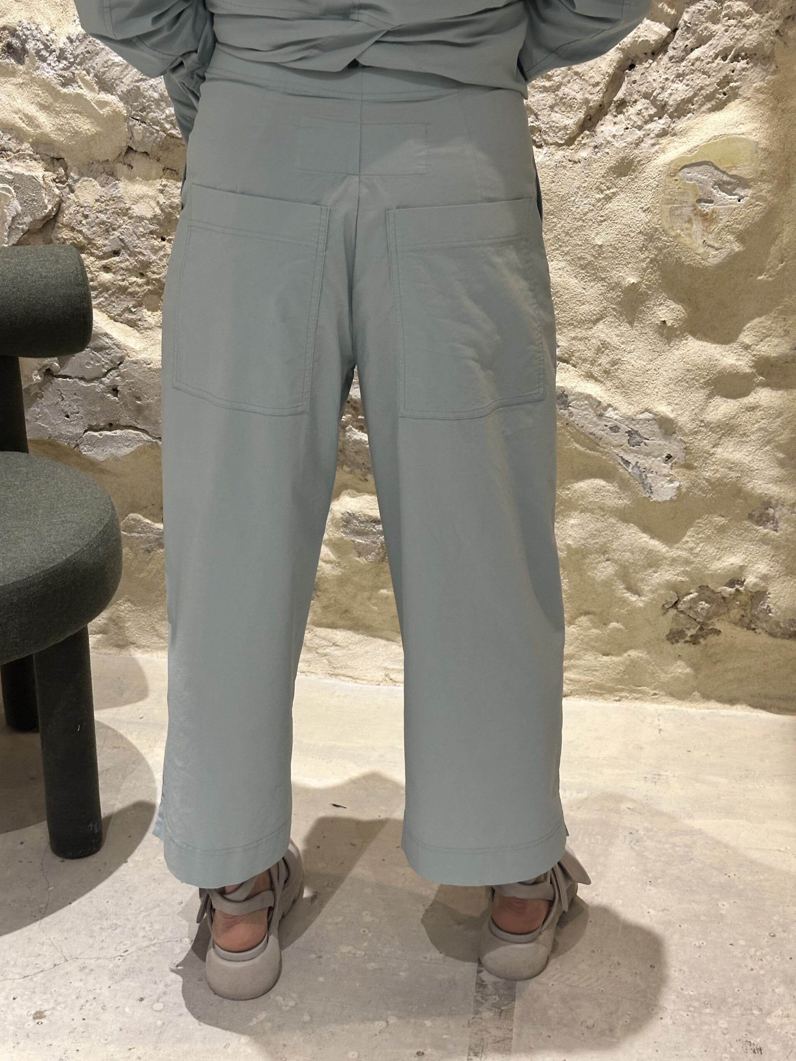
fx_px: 1472
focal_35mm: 48
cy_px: 530
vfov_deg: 39.7
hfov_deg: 30.3
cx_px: 398
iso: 160
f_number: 1.78
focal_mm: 6.86
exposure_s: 1/50
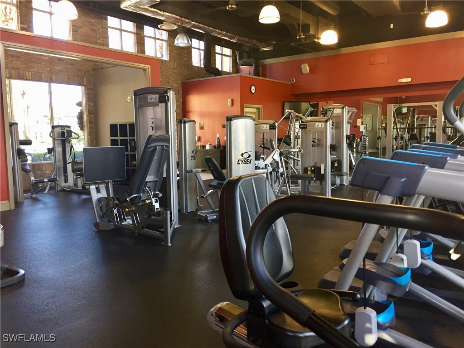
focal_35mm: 29
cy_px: 174
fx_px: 389
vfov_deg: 48.2
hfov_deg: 61.7
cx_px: 232
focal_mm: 4.15
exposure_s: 1/30
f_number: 2.2
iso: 125
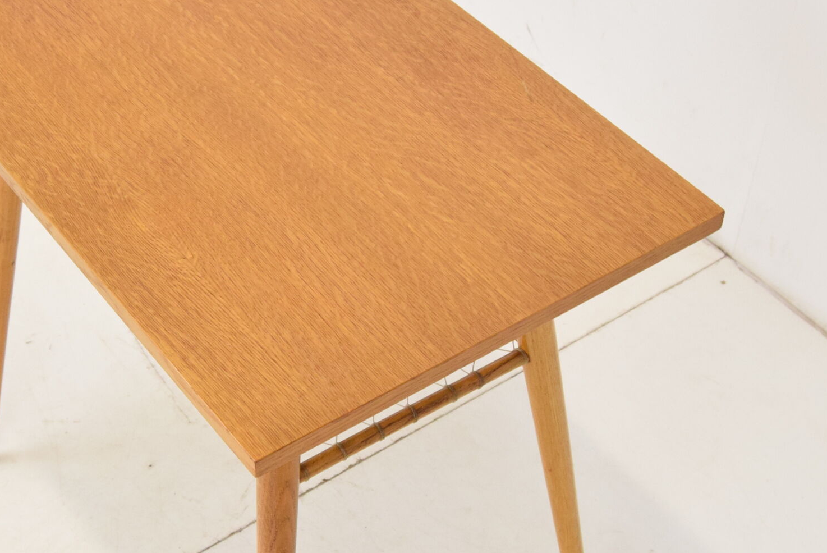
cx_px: 281
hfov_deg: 29.9
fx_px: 1540
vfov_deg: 20.3
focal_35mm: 67
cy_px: 357
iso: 1600
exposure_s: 1/200
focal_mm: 22
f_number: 7.1
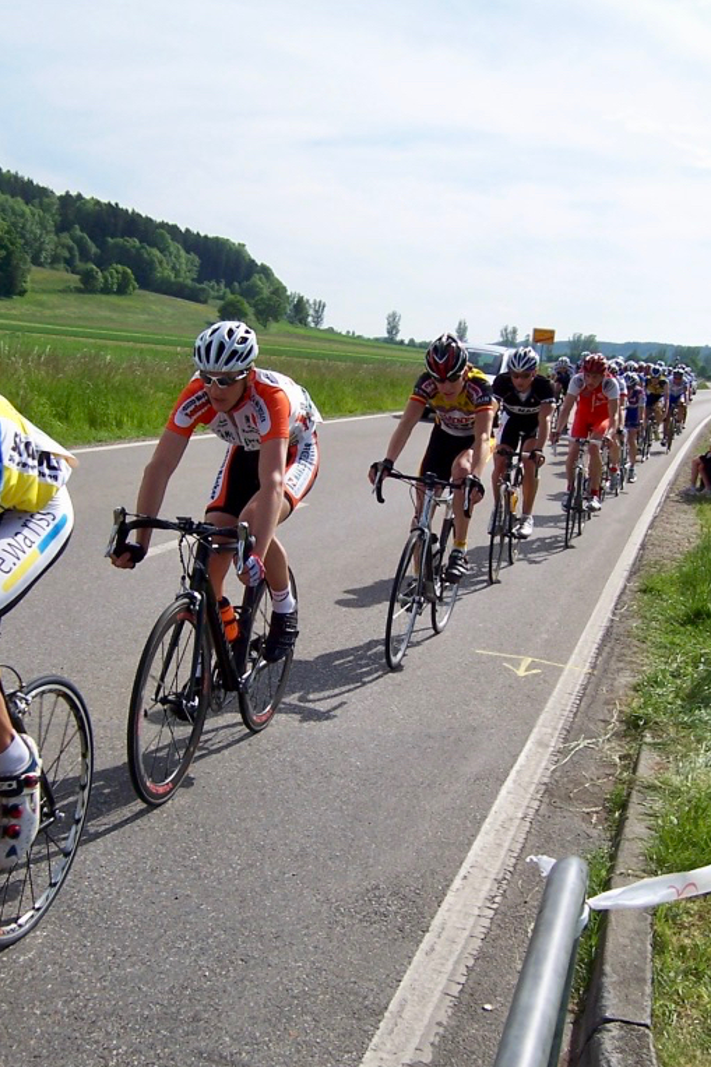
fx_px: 1363
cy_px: 535
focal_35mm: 46
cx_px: 334
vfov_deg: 42.8
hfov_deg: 29.2
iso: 80
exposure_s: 1/750
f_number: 4
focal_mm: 5.5
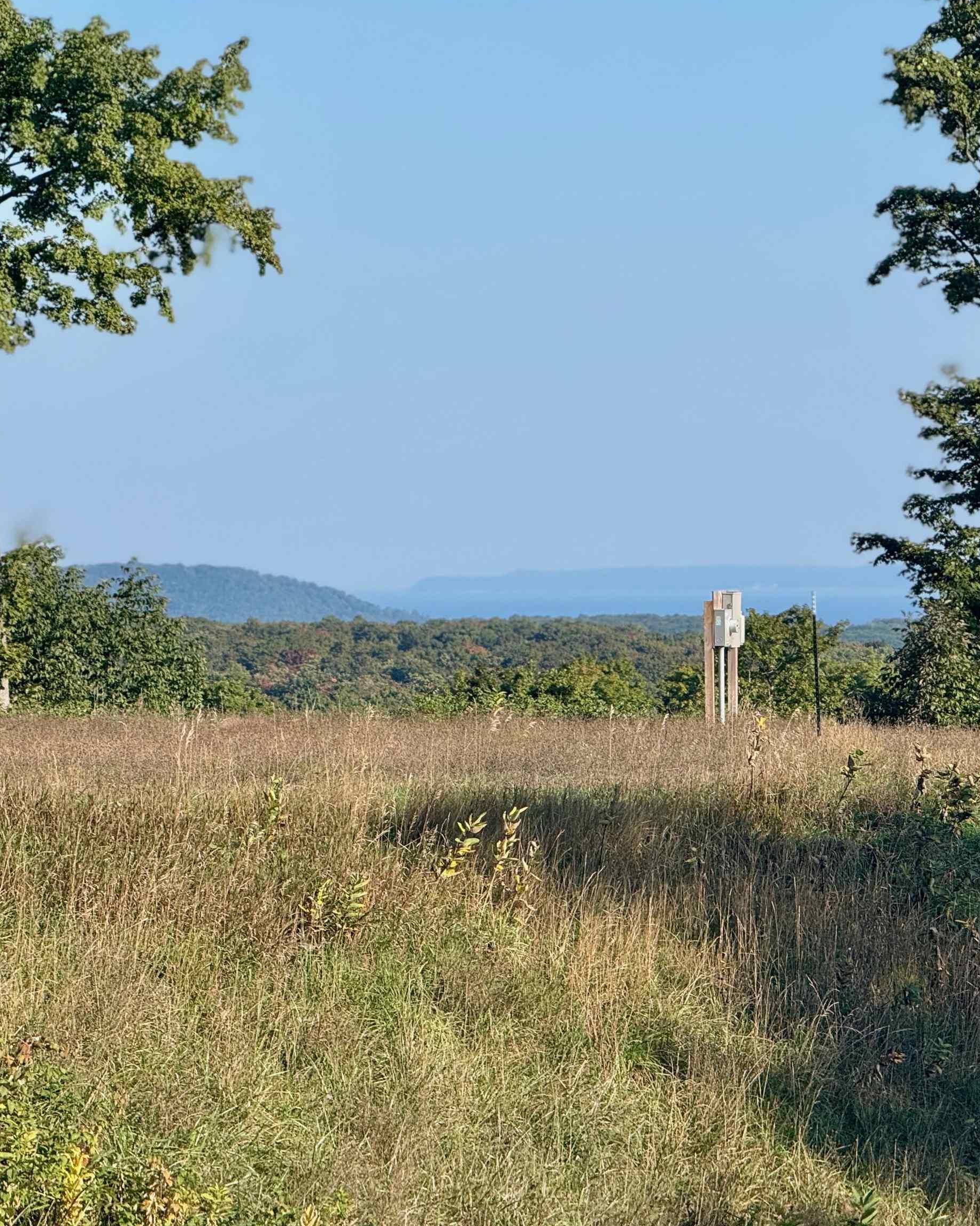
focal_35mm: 157
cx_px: 598
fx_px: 5693
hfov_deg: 9.8
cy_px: 611
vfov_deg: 12.3
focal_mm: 15.66
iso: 50
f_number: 2.8
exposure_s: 1/1167
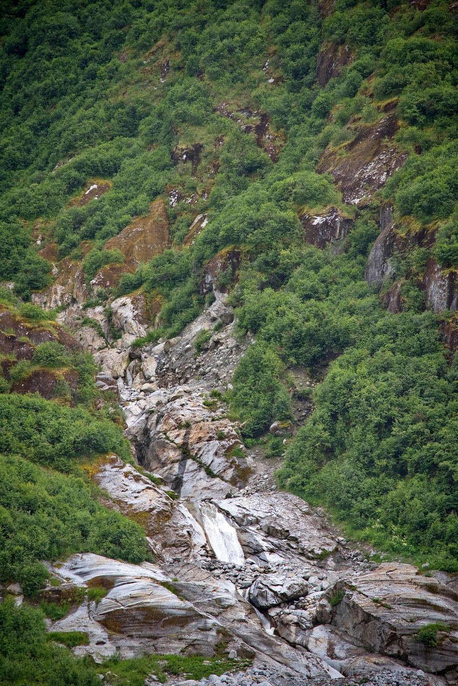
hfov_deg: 11.4
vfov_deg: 17.1
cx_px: 229
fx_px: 2289
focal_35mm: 120
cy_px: 343
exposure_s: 1/250
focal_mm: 120
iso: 180
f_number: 4
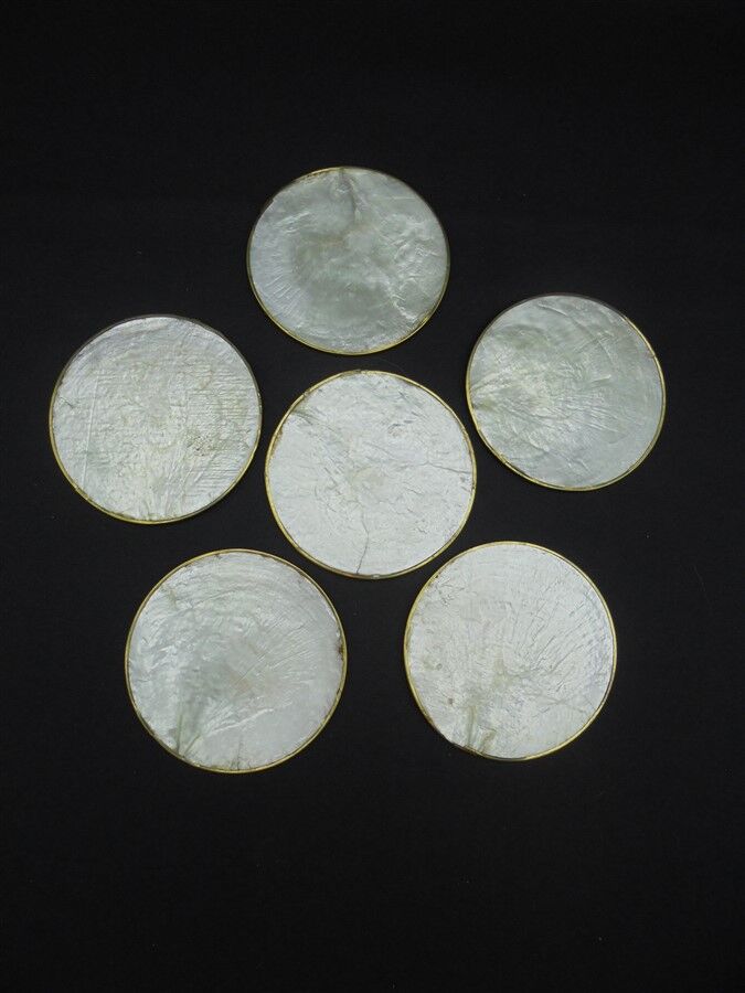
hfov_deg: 53.1
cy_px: 496
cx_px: 372
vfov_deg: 67.3
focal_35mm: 26
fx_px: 746
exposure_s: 1/100
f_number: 3.5
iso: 100
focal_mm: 4.6
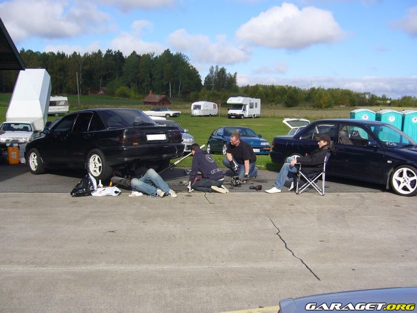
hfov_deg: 52.6
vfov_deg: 40.7
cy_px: 156
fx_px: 422
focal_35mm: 35
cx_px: 208
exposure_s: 1/400
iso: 80
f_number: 5.6
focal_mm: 5.8
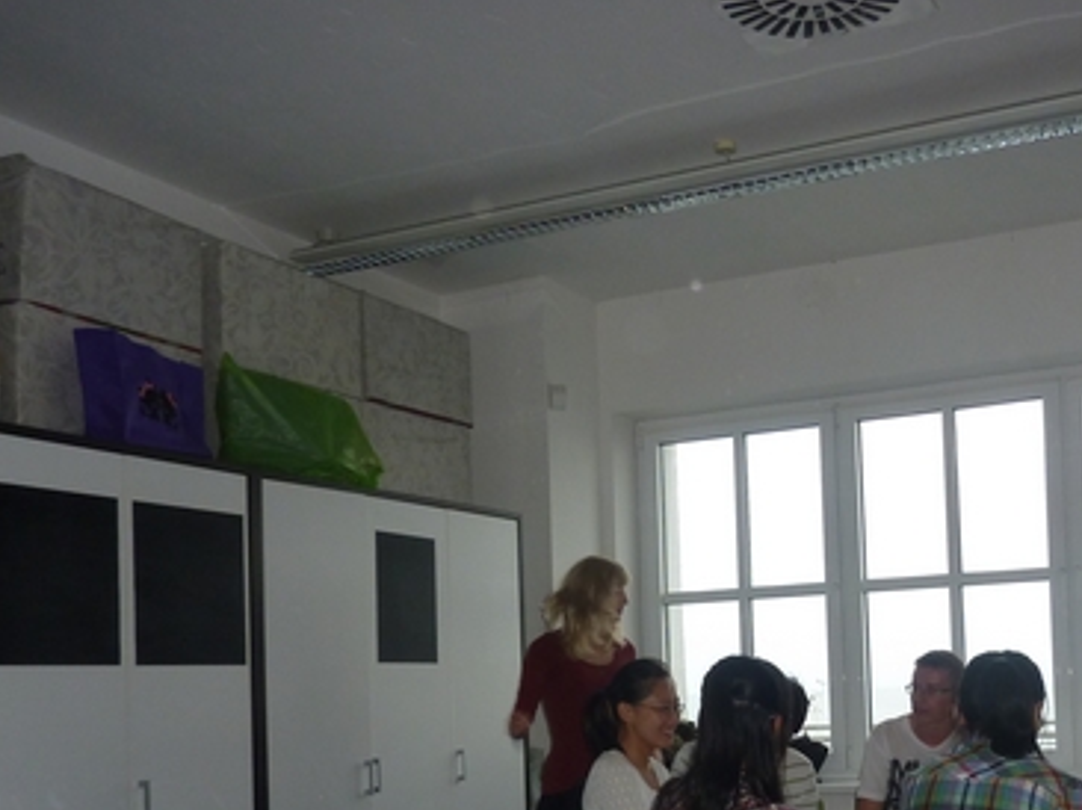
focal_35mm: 41
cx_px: 760
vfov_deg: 34.0
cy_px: 650
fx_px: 1281
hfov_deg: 44.8
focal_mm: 4.1
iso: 160
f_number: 3.3
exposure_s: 1/30
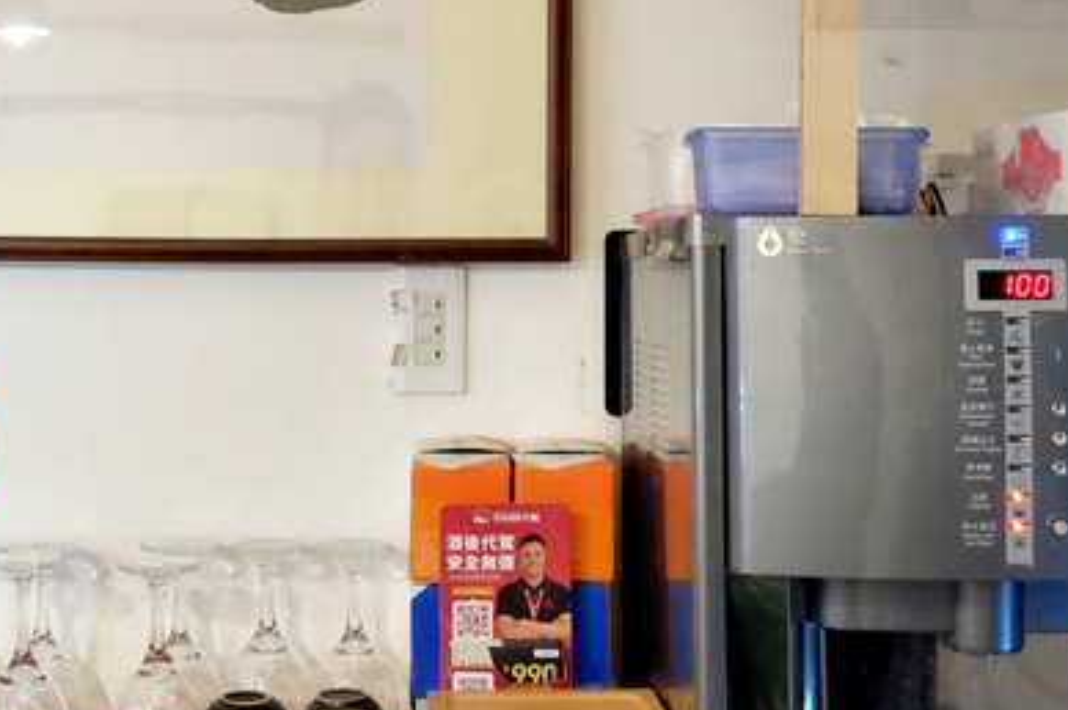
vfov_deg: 20.8
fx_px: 1927
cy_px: 201
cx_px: 366
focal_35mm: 65
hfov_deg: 30.8
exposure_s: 1/85
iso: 4000
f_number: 4
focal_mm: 18.9
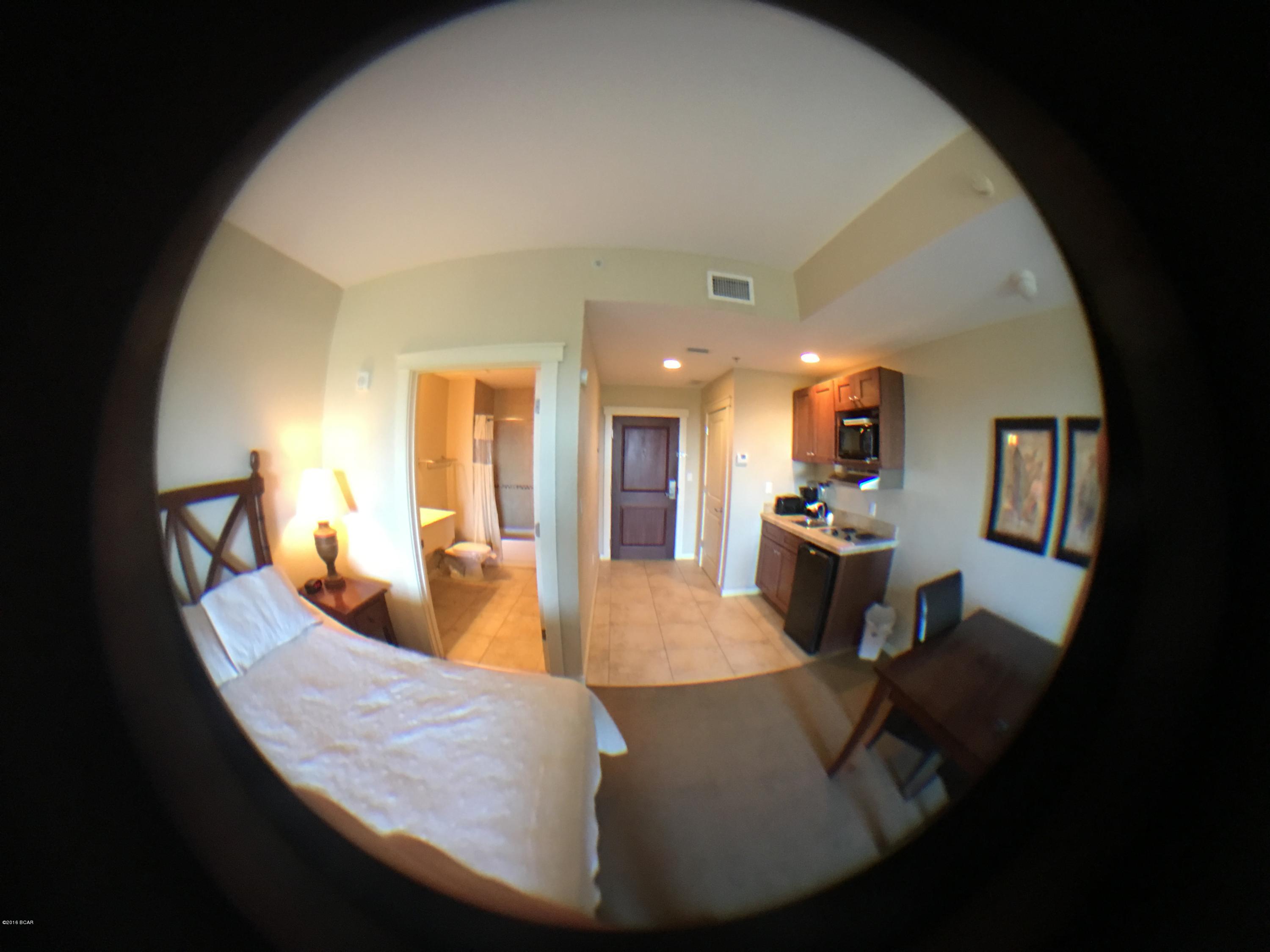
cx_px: 635
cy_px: 476
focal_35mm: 29
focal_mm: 4.15
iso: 100
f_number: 2.2
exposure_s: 1/15
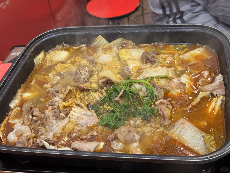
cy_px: 86
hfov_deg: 39.7
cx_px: 115
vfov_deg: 30.3
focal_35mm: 48
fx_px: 319
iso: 320
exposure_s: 1/33
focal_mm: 6.76
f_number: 1.78
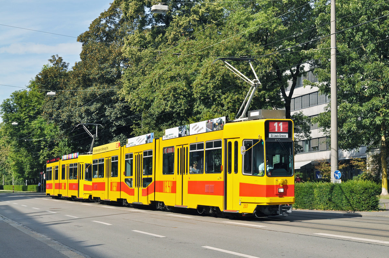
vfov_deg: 21.5
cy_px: 129
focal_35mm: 63
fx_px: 680
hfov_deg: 31.9
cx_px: 194
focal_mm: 42
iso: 200
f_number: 5.6
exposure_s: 1/1000
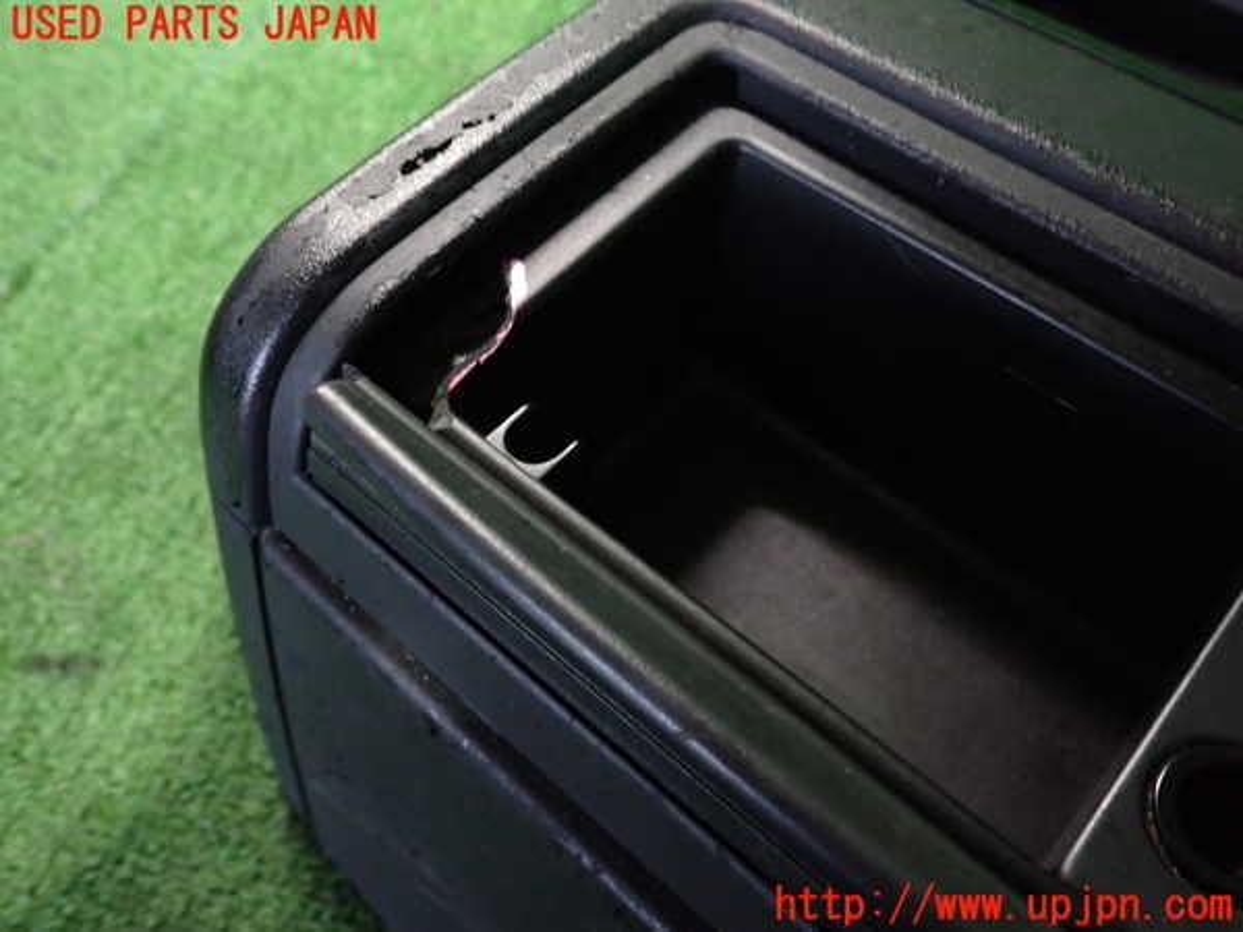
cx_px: 622
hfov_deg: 60.0
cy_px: 466
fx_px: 1077
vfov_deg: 46.8
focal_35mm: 30
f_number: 2.3
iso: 800
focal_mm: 5.4
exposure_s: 1/30
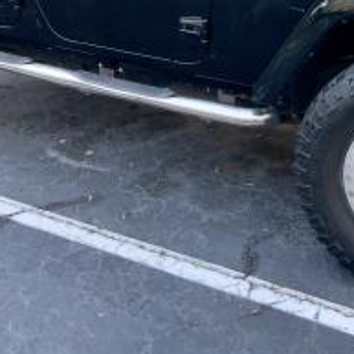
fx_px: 775
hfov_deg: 25.7
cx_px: 205
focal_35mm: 67
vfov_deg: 24.8
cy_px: 20
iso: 100
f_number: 1.8
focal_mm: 3
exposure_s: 1/60
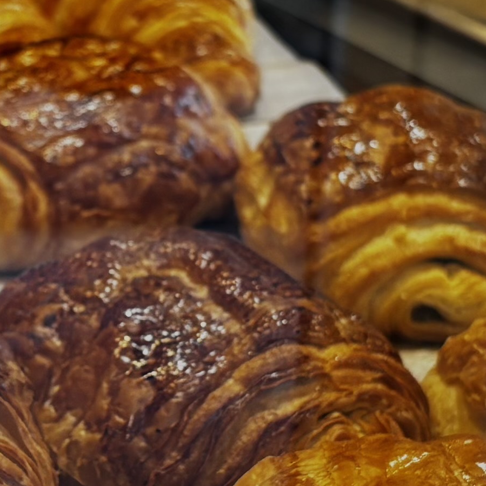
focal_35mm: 146
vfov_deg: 12.0
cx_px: 167
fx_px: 2319
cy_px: 256
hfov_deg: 12.0
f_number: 1.6
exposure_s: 1/100
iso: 64
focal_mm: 5.96
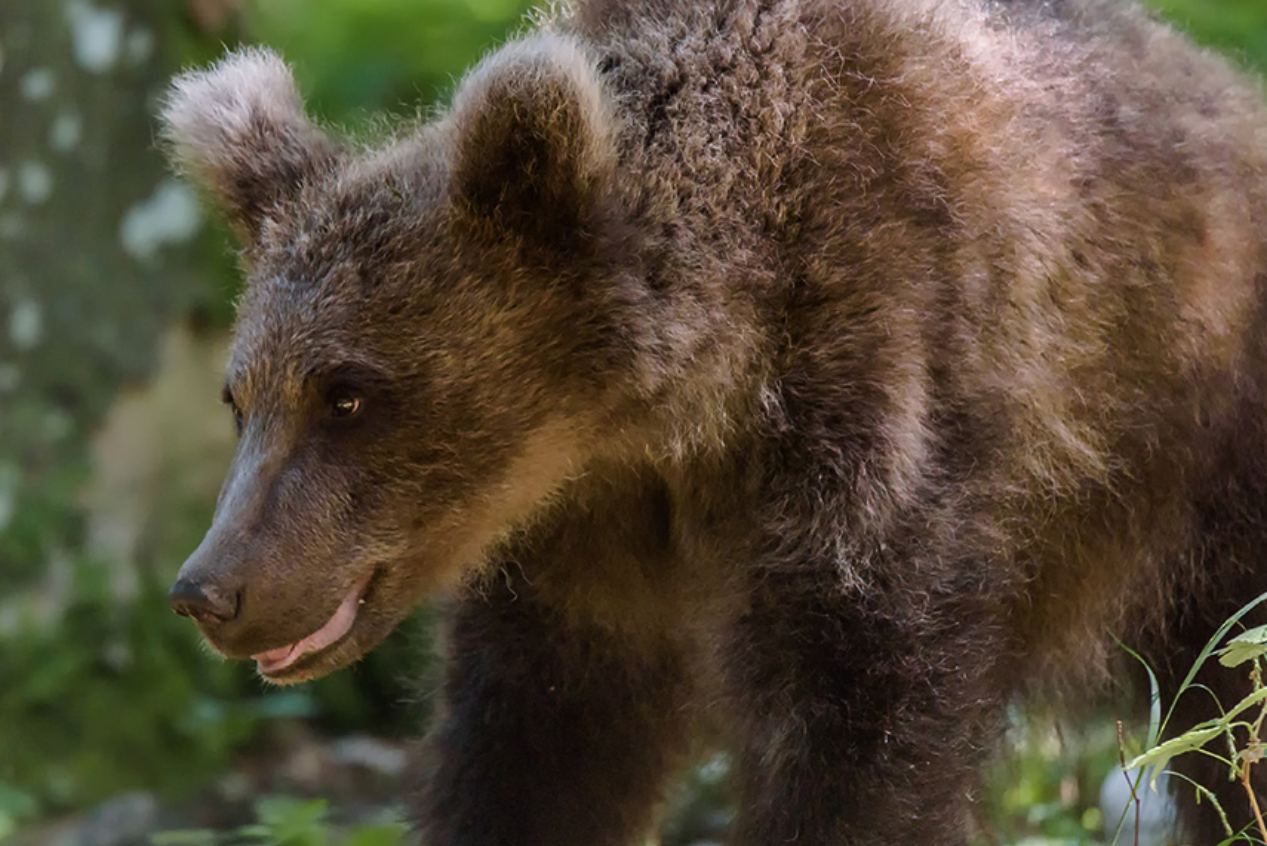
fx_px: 34577
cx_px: 412
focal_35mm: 982
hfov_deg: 2.1
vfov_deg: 1.4
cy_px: 459
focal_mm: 600
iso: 1600
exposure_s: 1/250
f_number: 6.3
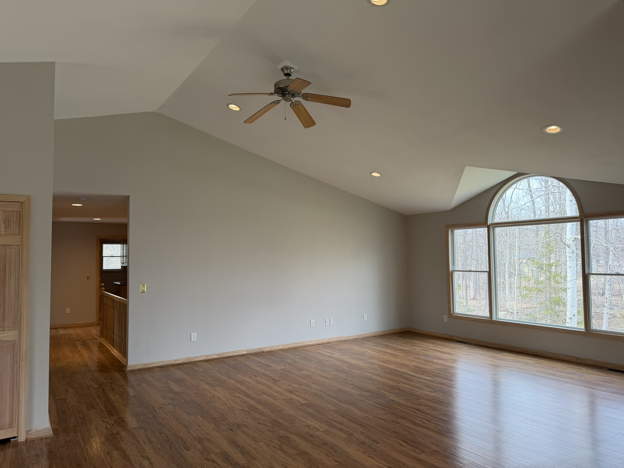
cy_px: 234
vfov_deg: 56.8
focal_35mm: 24
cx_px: 312
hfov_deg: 71.6
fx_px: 433
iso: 80
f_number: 1.78
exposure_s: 1/176
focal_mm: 6.76
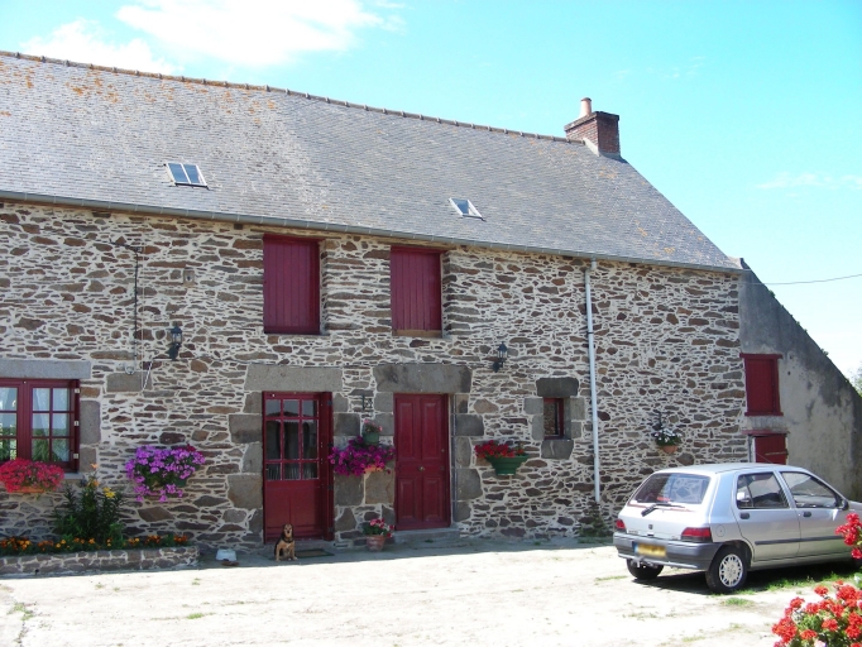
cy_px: 324
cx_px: 431
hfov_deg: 49.0
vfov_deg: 37.7
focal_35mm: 38
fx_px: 947
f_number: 4
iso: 50
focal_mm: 6.3
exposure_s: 1/164
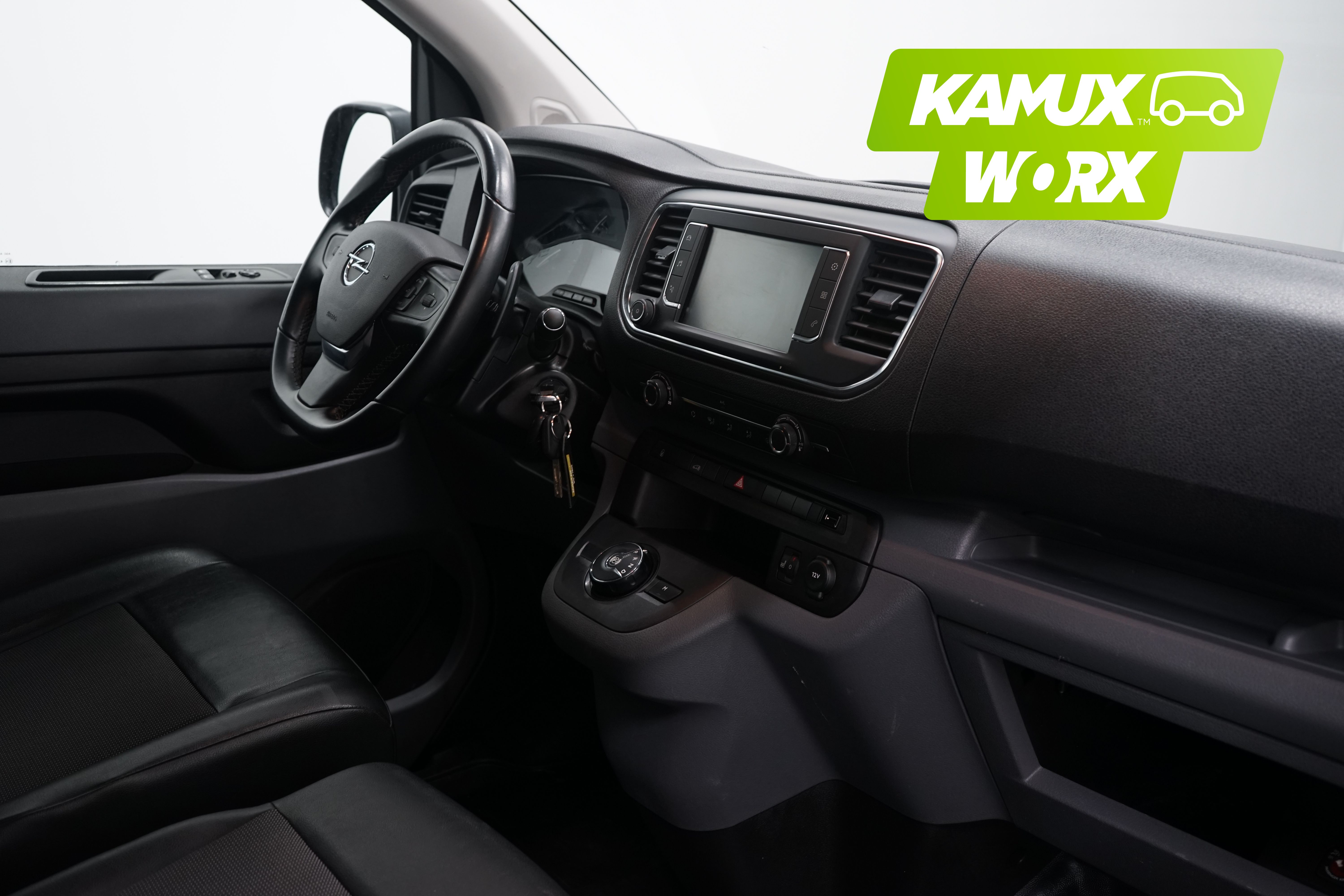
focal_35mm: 33
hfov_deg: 57.2
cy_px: 448
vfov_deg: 40.0
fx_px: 1232
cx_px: 672
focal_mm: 33
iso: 800
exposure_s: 1/10
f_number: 5.6
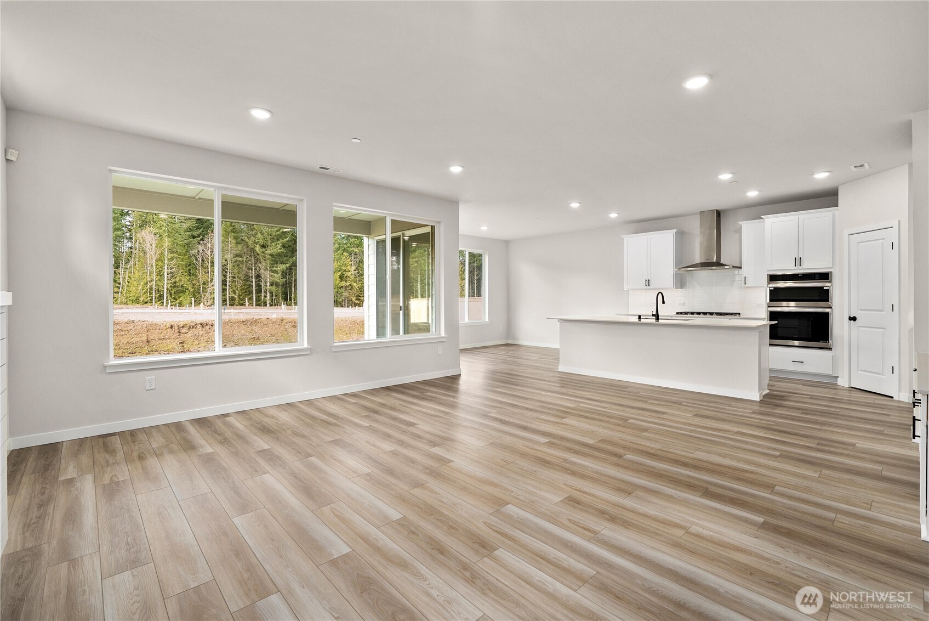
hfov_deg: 100.4
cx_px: 464
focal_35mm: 15
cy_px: 310
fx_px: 387
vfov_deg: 77.4
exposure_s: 1/15
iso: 1000
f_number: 7.1
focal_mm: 15
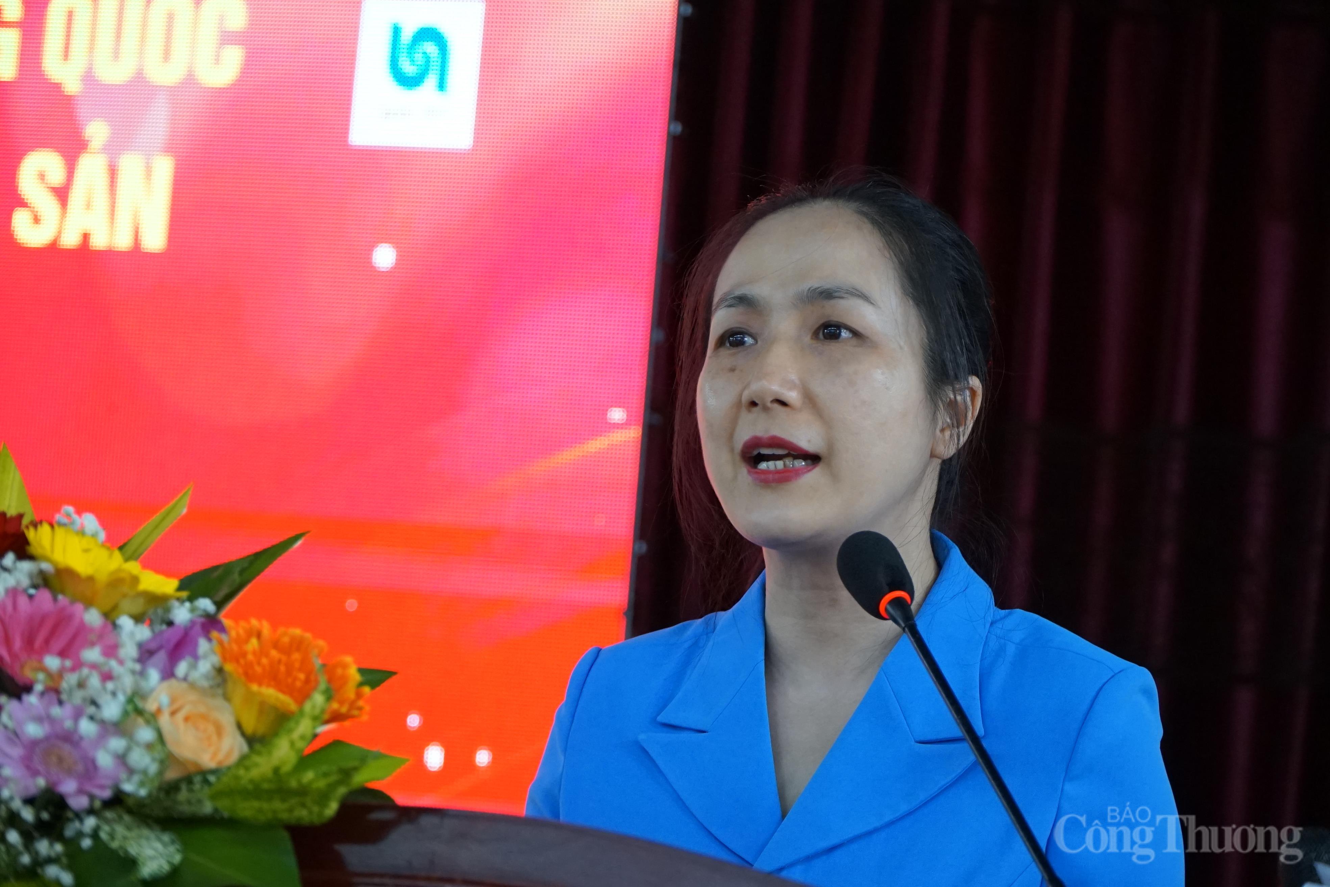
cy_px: 444
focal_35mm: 121
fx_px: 4470
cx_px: 665
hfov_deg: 16.9
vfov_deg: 11.3
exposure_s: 1/125
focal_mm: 81
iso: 2000
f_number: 4
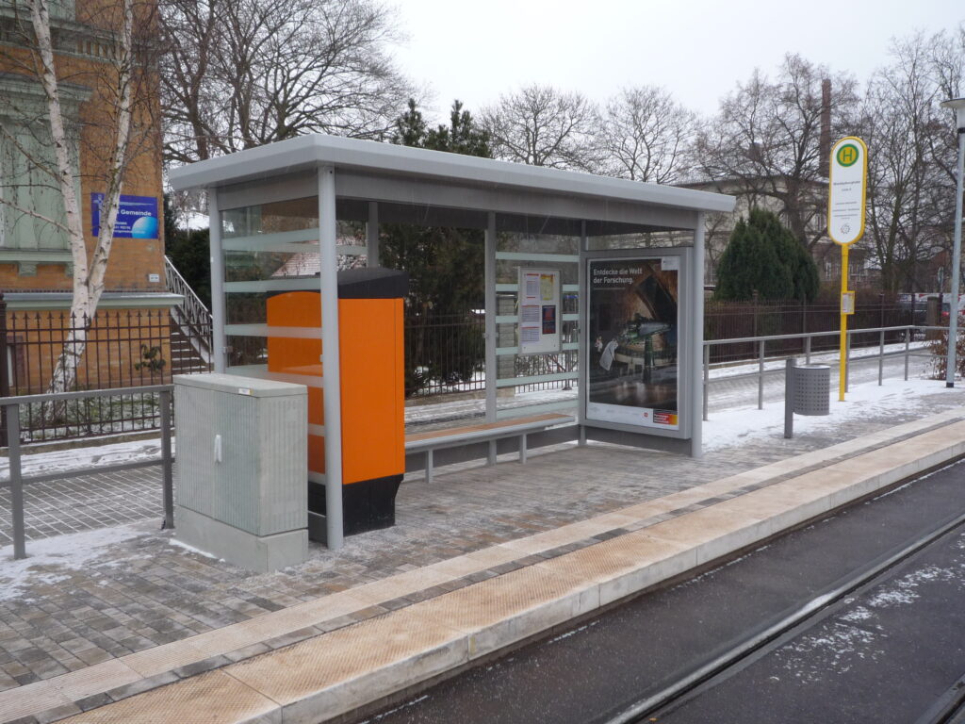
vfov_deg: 46.8
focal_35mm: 30
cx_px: 482
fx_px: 836
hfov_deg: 60.0
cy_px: 362
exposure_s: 1/60
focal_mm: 5.3
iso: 100
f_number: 3.4
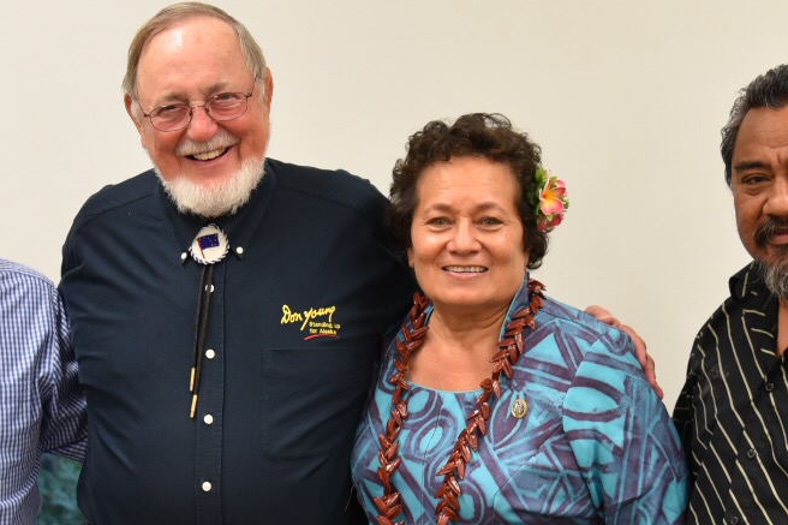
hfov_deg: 25.5
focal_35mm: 79
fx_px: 1729
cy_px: 357
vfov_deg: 17.2
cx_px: 253
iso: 800
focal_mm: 32
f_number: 4
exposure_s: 1/60
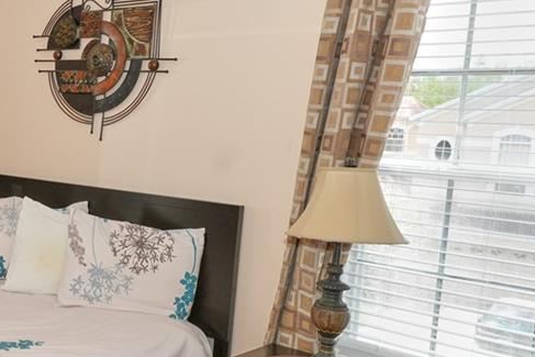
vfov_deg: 29.3
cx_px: -36
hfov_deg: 36.8
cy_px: 180
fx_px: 684
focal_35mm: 46
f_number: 7.1
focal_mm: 14
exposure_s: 1/200
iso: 400
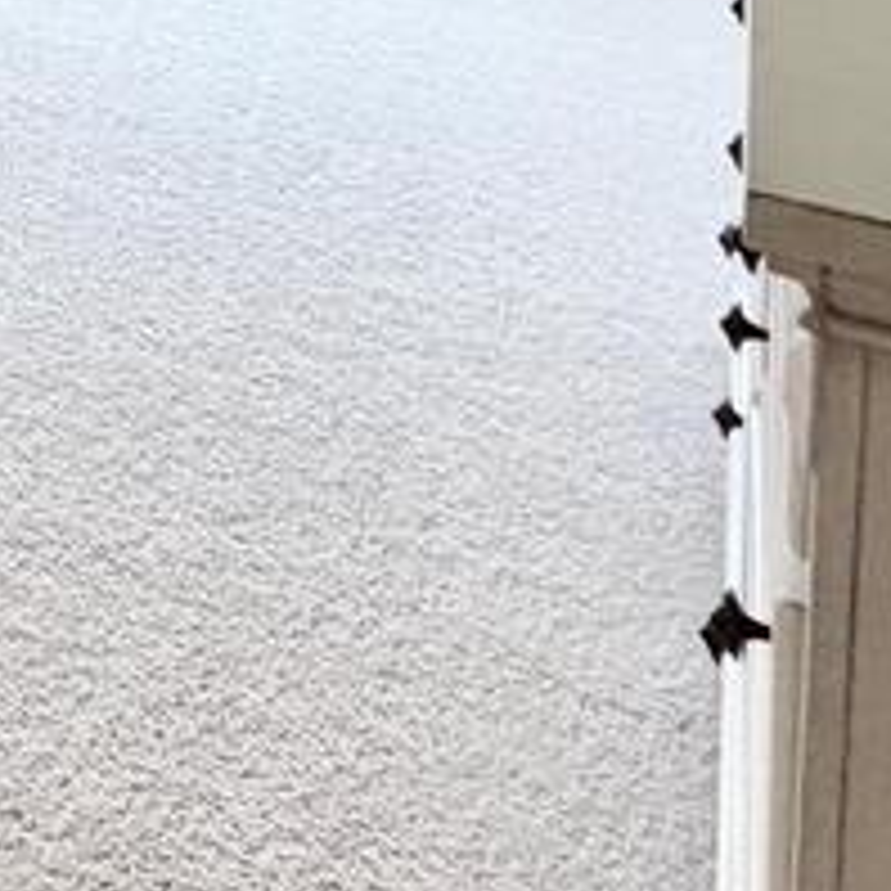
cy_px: -576
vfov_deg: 21.0
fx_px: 1864
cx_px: -585
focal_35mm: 64
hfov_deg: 21.0
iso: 125
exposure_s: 1/120
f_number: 2.2
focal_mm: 2.22
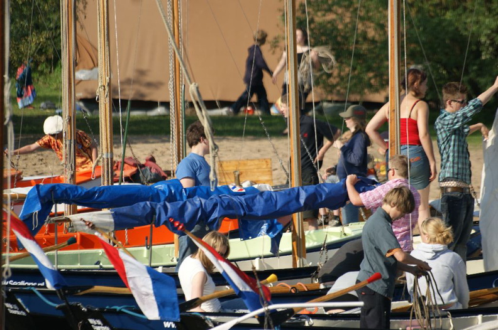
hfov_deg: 6.0
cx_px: 249
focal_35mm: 345
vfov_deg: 4.0
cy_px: 165
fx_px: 4767
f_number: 5.6
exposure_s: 1/500
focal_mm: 230
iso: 100
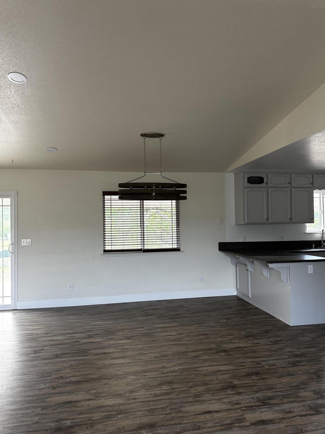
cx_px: 162
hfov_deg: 56.8
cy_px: 217
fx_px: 300
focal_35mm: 24
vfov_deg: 71.6
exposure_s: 1/120
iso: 160
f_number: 1.78
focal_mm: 6.86
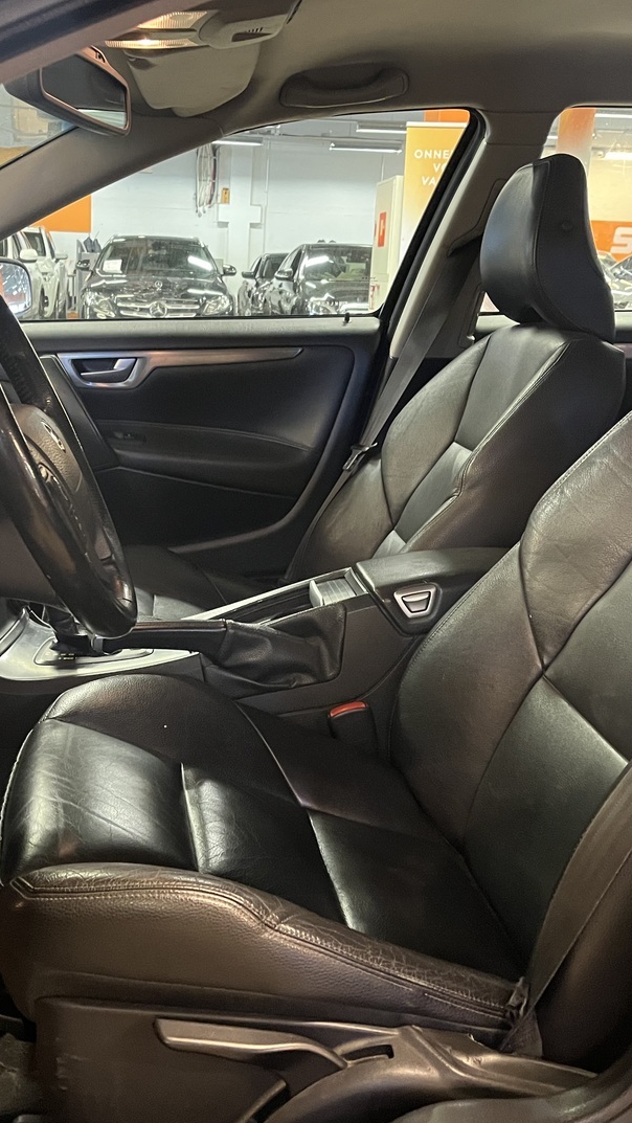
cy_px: 564
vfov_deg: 52.8
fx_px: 1131
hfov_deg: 31.0
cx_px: 227
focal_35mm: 38
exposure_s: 1/33
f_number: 1.6
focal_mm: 5.1
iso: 640
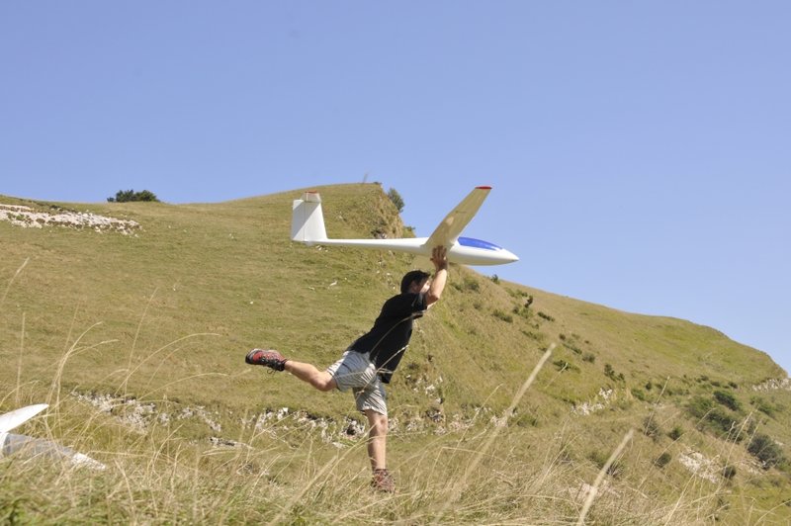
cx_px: 396
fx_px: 1251
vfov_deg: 23.7
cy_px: 263
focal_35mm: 57
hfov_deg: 35.1
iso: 320
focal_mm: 38
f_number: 10
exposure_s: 1/400
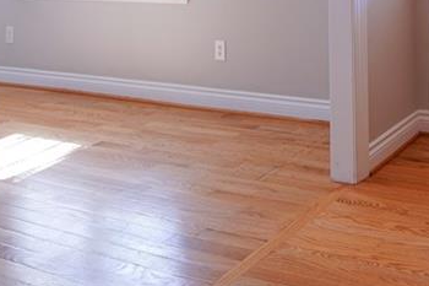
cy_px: -98
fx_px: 488
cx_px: 515
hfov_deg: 36.5
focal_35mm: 41
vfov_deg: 26.8
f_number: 7.1
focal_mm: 14
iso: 200
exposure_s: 1/6
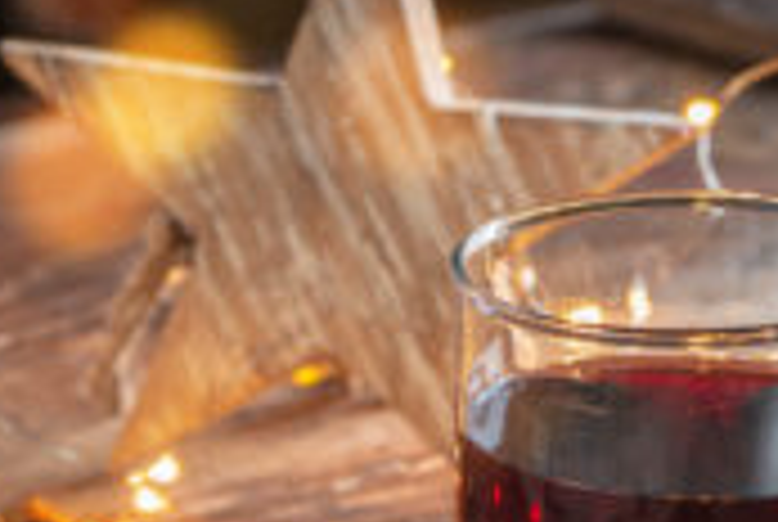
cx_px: 333
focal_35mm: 253
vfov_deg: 5.4
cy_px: 529
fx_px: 5477
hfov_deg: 8.1
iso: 400
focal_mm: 105
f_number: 10
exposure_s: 1/1.67
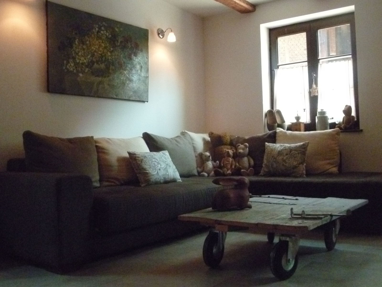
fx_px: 397
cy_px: 144
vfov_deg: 39.7
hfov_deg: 51.4
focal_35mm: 36
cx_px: 191
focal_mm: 6.5
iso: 1600
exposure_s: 1/160
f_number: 3.6
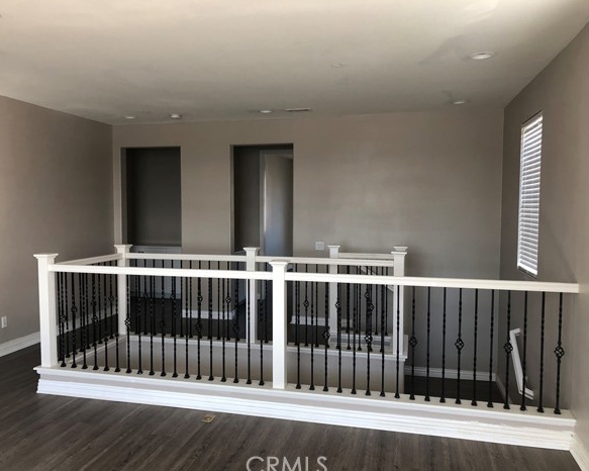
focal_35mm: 30
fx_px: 523
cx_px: 270
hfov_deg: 58.7
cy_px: 238
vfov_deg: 48.5
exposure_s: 1/30
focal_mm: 4
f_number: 1.8
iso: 25
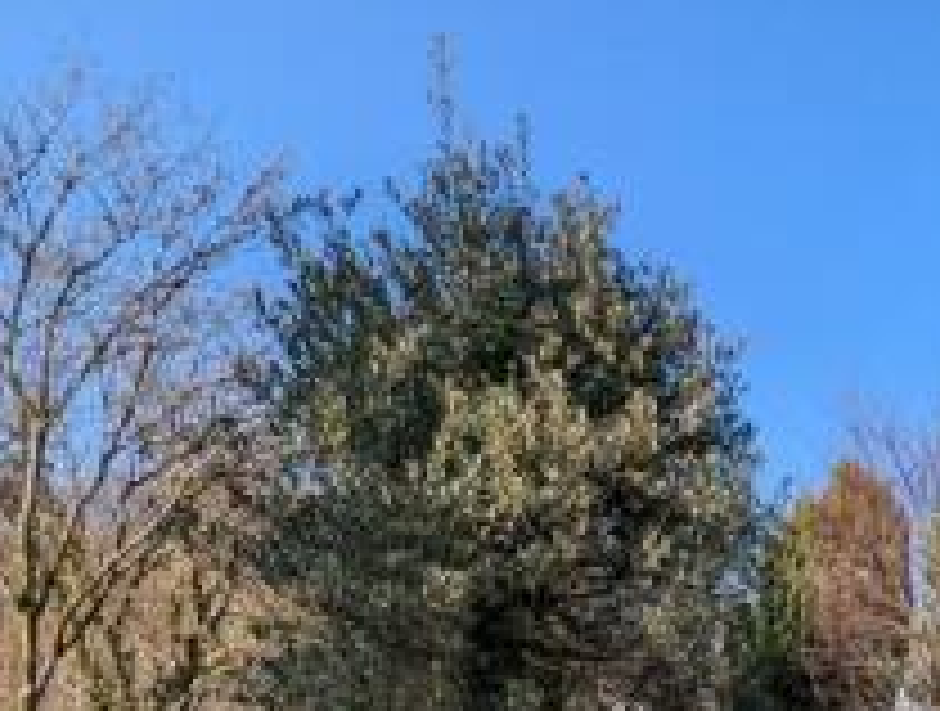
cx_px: 868
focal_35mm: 36
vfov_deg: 30.6
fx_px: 980
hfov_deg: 45.7
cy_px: 943
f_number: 2.2
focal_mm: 1.95
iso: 45
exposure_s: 1/799
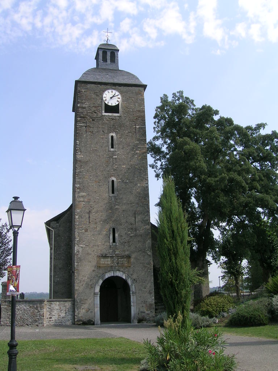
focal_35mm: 35
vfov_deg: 52.6
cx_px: 139
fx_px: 375
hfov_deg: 40.7
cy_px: 186
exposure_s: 1/321
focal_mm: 5.4
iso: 50
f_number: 4.8
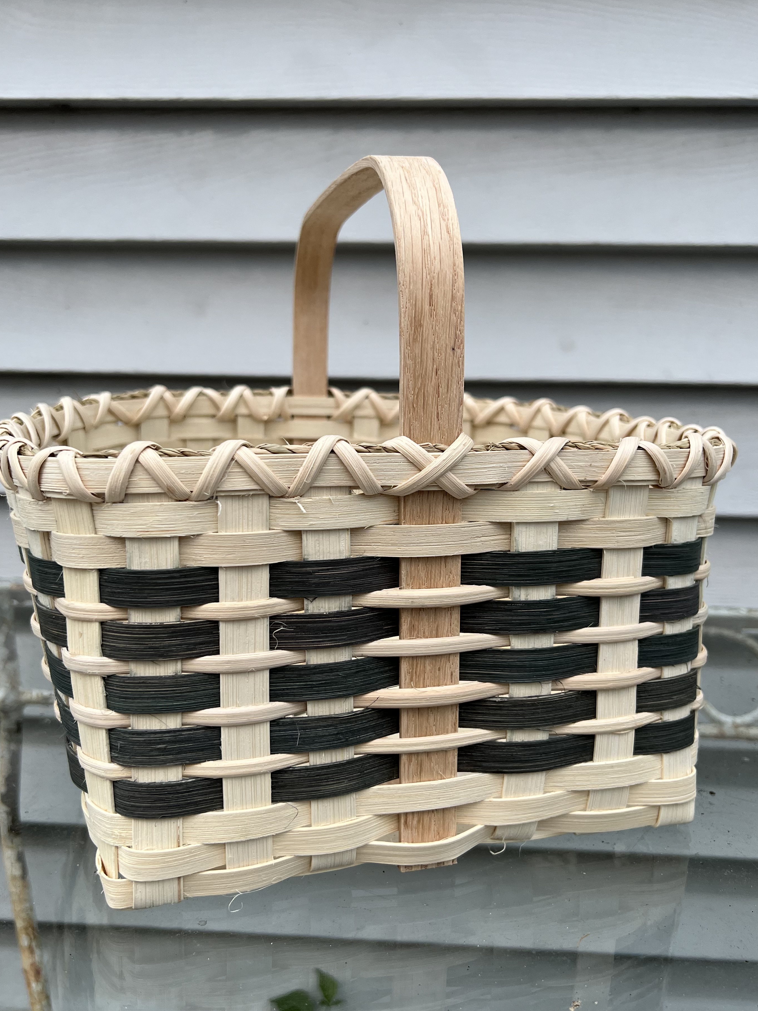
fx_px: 847
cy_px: 513
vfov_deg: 61.7
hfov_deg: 48.2
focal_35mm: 29
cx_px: 363
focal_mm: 5.7
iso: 80
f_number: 1.5
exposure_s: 1/121
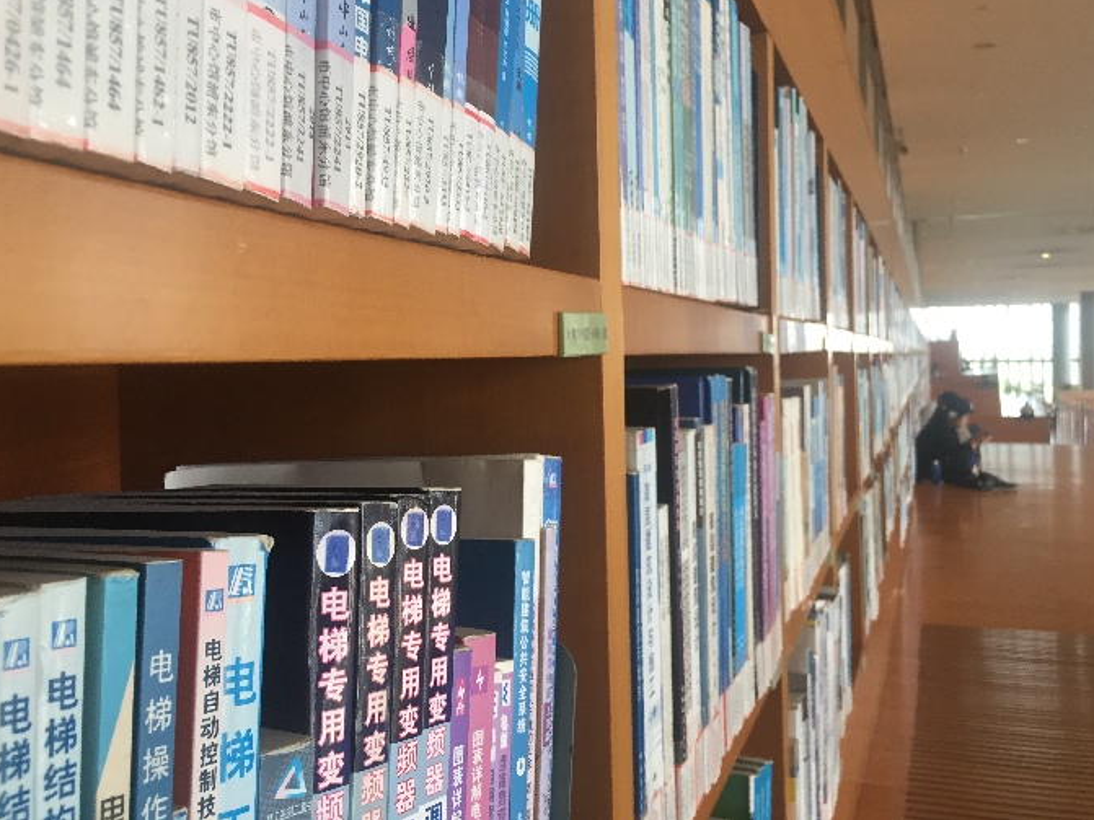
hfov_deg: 56.8
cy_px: 369
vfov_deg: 44.1
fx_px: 1011
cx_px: 569
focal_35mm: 32
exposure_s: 1/33
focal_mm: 4.15
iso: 50
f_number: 2.2
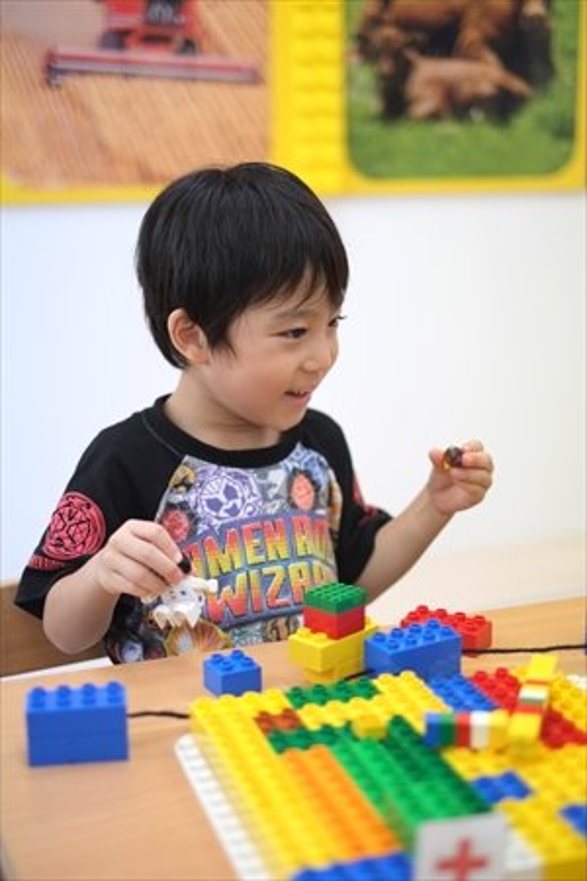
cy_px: 440
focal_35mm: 53
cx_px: 294
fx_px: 1296
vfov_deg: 37.5
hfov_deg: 25.5
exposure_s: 1/640
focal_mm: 35
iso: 400
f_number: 1.4
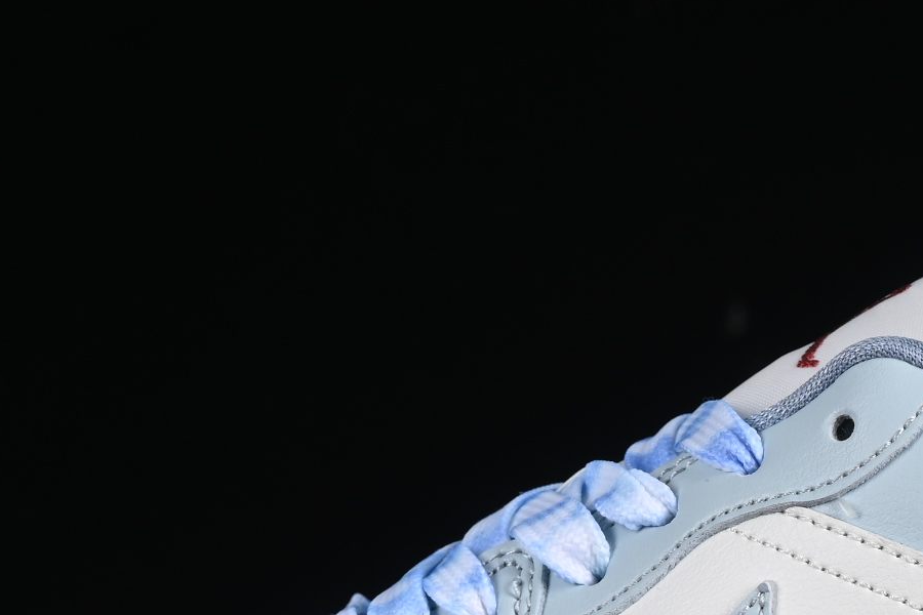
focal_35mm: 232
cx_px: 658
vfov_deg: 5.9
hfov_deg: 8.9
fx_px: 5948
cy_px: 452
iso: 160
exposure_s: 1/80
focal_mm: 50
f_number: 8
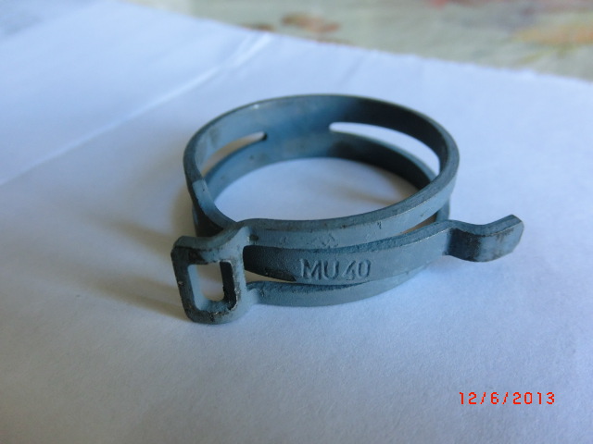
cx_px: 296
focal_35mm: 28
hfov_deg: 63.4
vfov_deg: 49.7
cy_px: 222
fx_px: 480
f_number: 3
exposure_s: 1/60
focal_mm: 5
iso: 400
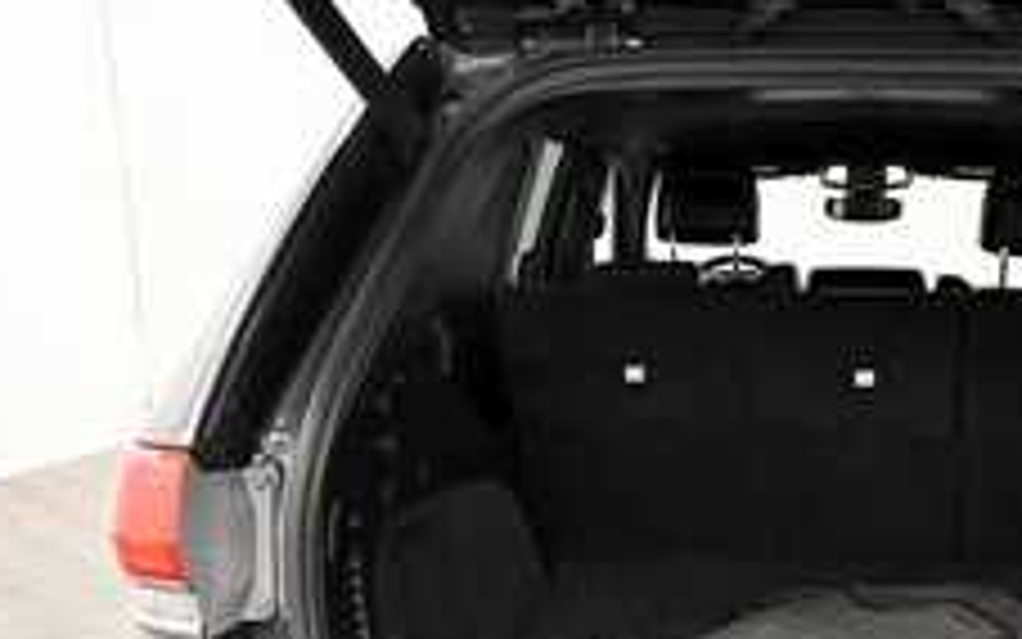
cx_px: 837
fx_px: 1254
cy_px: 551
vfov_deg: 27.8
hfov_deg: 42.1
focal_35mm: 45
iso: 3200
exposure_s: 1/125
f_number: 5.3
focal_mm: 17
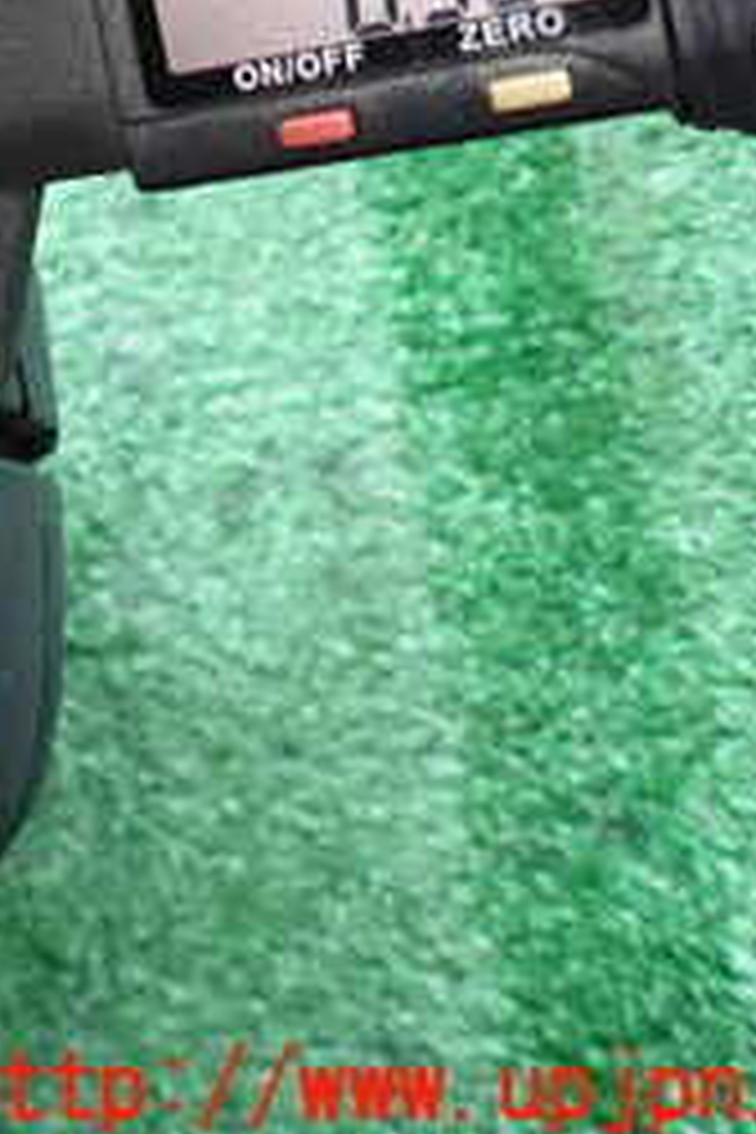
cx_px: -382
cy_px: 135
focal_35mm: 62
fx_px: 1953
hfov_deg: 19.2
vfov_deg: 31.0
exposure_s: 1/30
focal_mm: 4.5
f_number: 2
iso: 200
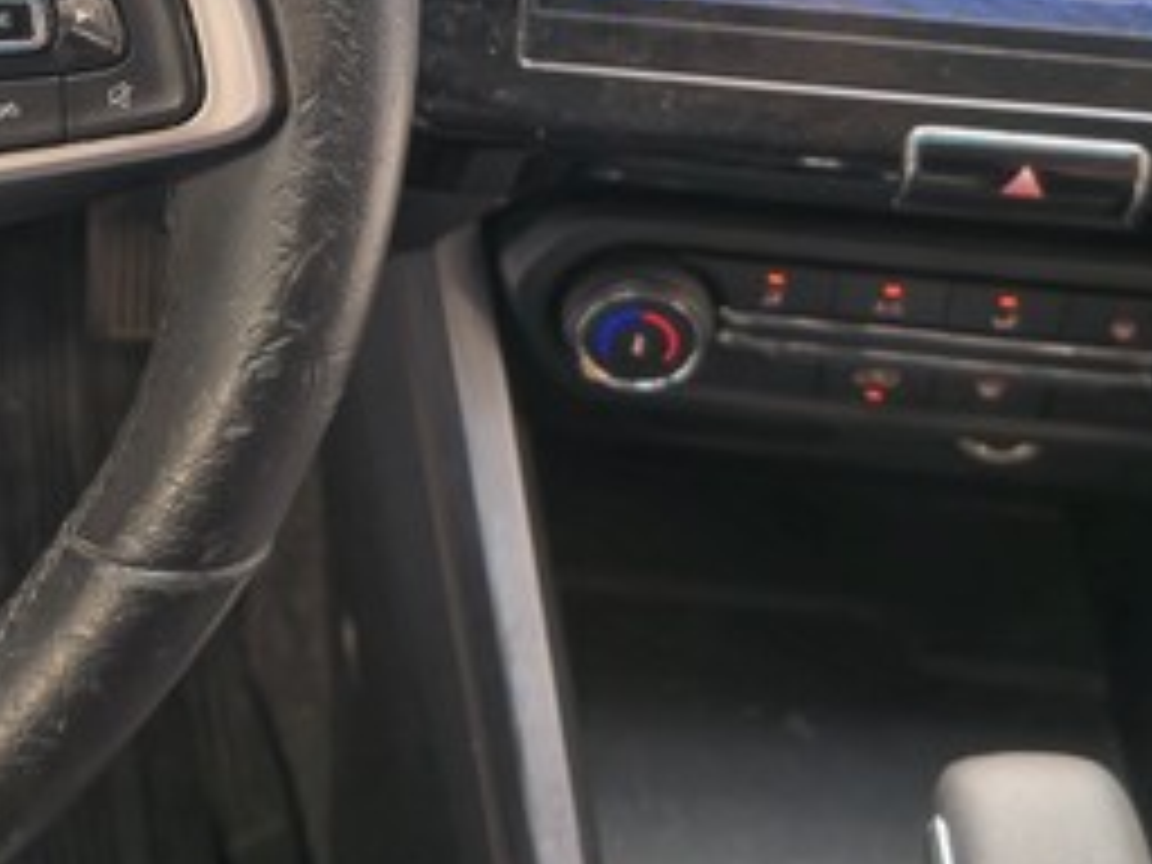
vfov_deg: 15.6
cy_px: -90
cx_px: 194
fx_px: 3062
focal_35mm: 92
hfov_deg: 21.0
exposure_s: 1/120
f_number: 1.7
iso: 40
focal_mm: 6.3
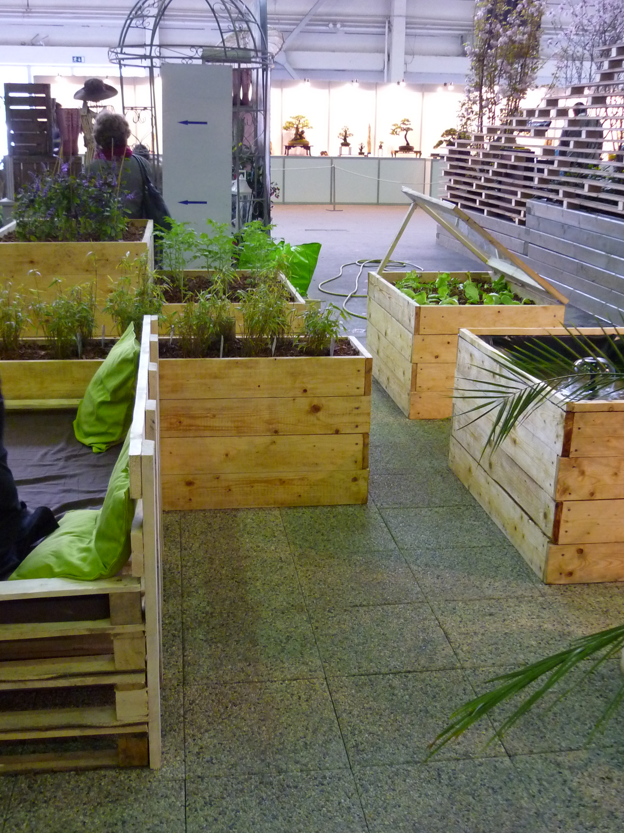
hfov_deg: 37.7
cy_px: 412
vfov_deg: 49.0
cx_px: 322
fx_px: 913
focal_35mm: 38
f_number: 2.9
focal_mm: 5.9
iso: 400
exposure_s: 1/13
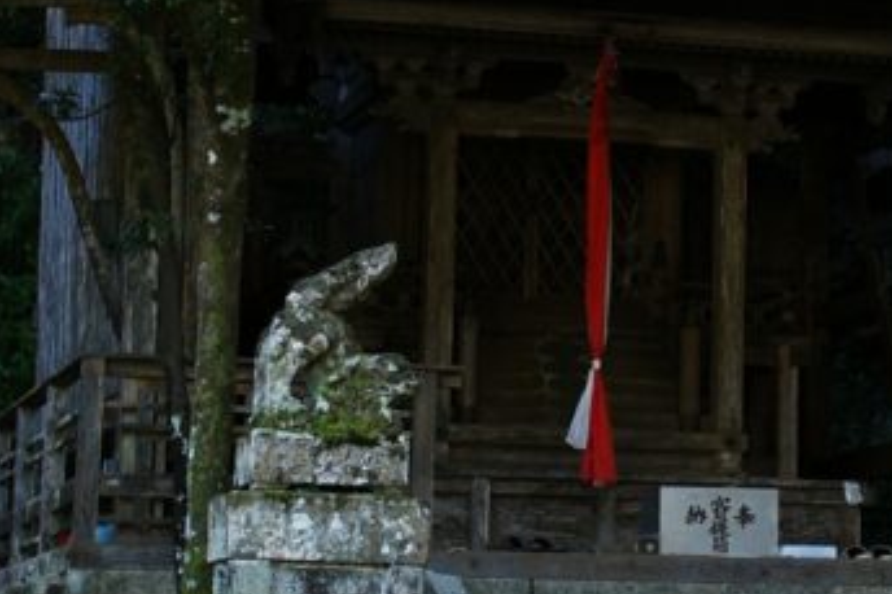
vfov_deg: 9.2
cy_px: 150
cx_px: 928
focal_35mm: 149
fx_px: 3690
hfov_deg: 13.6
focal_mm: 50
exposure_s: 1/250
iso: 160
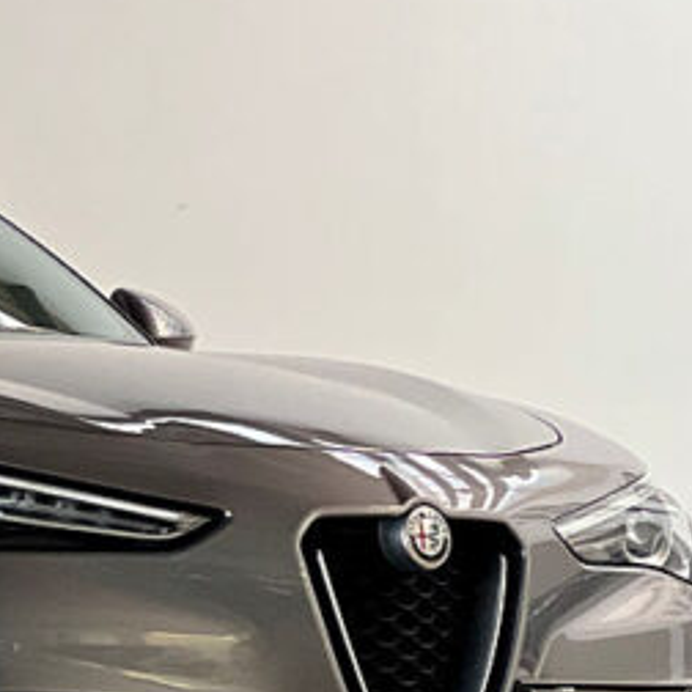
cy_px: 255
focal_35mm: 216
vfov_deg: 8.1
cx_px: -338
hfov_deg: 7.9
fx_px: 4885
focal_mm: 9
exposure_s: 1/102
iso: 250
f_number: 2.8
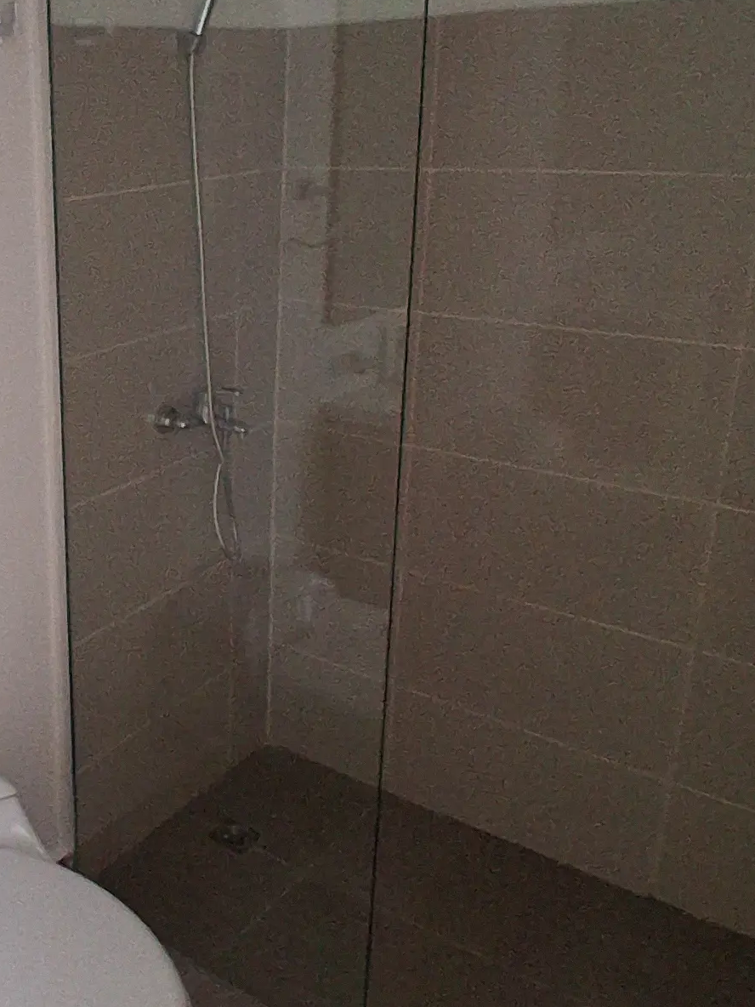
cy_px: 448
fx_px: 1076
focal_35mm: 37
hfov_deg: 35.1
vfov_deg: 50.0
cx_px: 0
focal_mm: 1.4
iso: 400
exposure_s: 1/40
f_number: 2.2
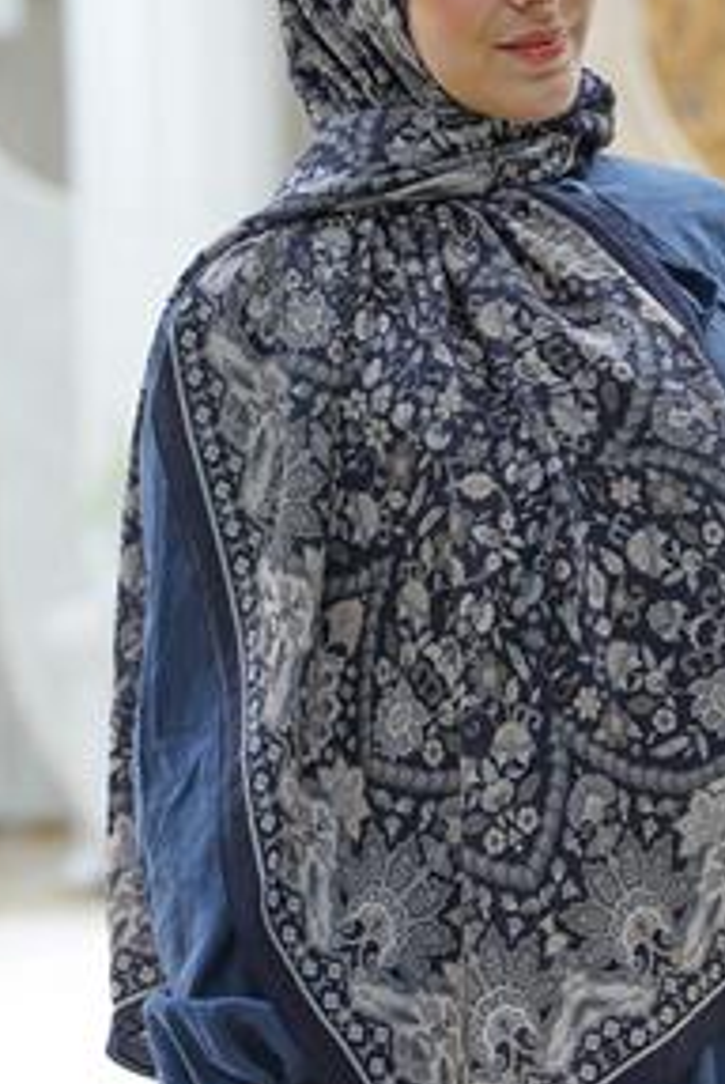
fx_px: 6087
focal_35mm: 202
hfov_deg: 6.8
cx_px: 487
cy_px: 449
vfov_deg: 10.2
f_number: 5.6
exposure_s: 1/100
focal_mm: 125
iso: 200
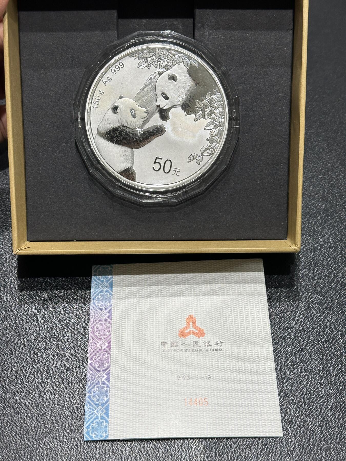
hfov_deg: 30.3
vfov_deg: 39.7
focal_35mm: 48
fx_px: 640
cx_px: 173
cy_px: 230
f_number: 1.78
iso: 100
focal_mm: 6.86
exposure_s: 1/50
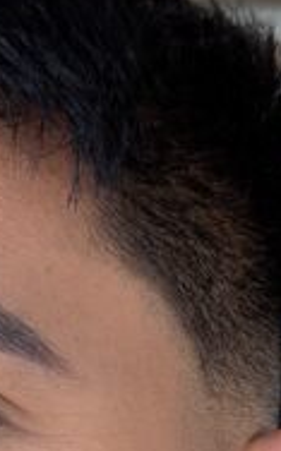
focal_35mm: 139
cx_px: -71
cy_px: 545
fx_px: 1708
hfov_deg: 9.3
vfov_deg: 14.6
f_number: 1.85
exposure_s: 1/169
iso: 43
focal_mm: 6.81
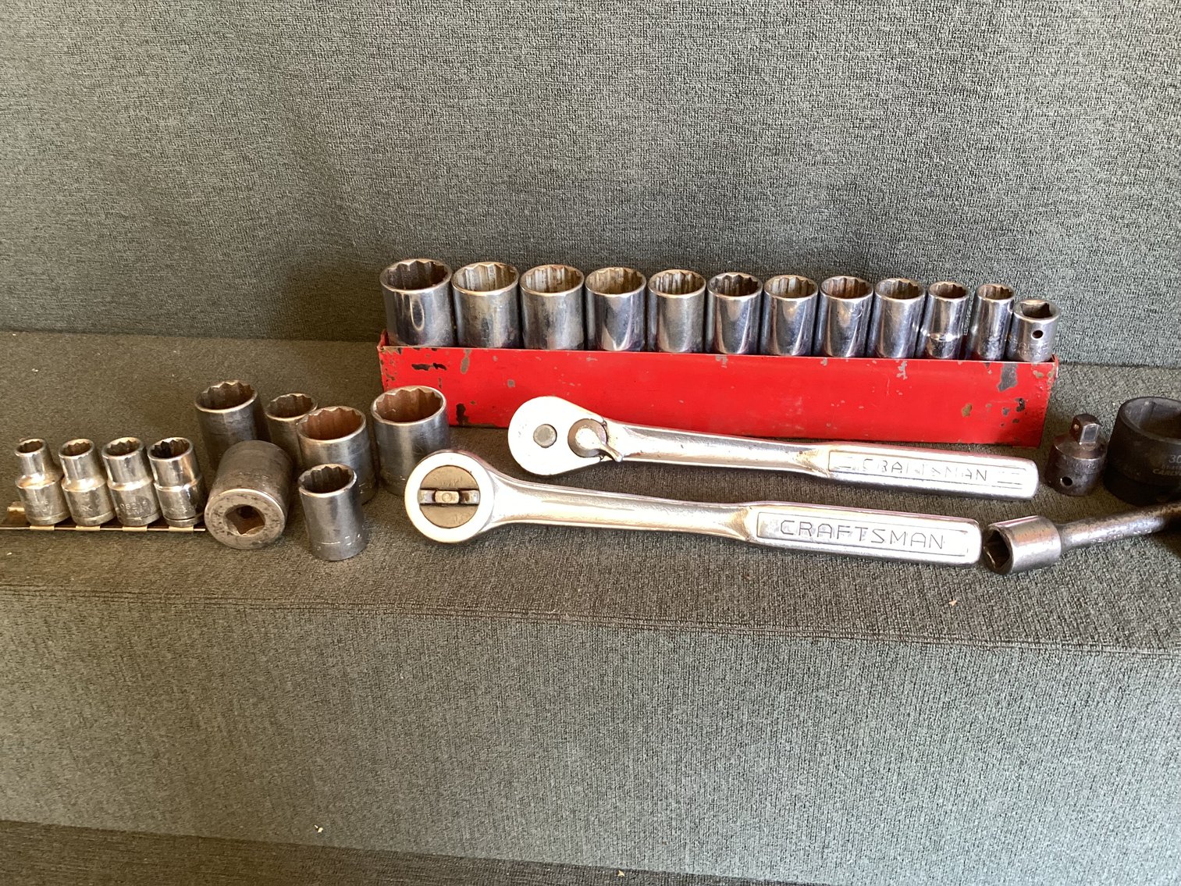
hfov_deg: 58.3
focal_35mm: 31
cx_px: 590
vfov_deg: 45.4
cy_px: 443
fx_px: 1058
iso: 200
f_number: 2.4
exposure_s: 1/50
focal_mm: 3.3
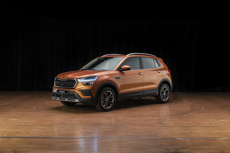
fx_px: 287
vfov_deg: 29.9
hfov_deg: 43.6
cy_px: 76
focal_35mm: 45
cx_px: 115
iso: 100
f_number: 9
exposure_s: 1/2
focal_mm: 45
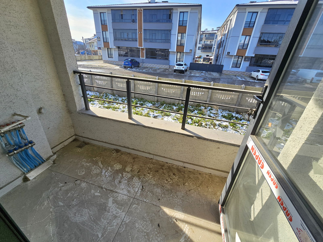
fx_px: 121
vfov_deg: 89.9
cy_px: 121
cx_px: 162
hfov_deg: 106.2
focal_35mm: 13
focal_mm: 2.2
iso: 50
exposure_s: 1/1111
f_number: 2.2
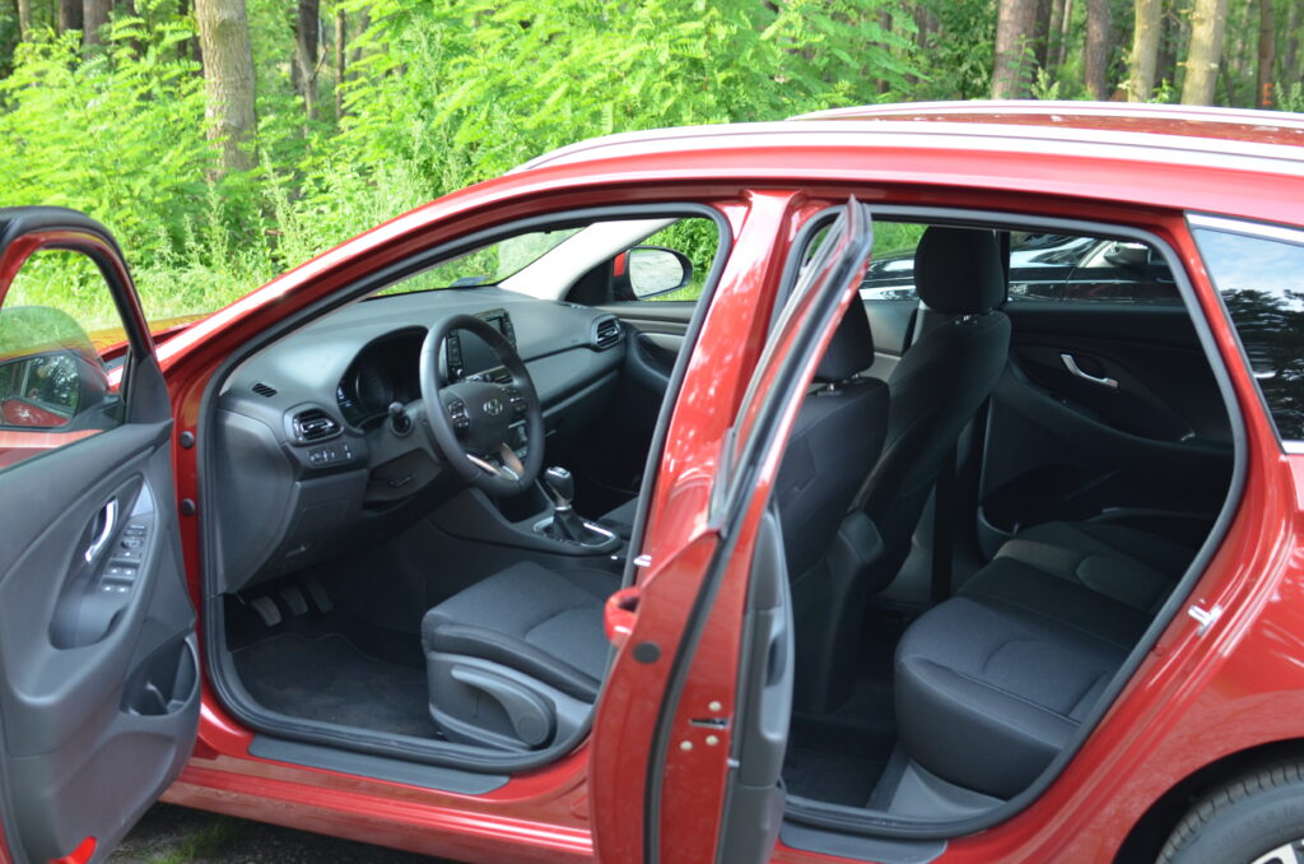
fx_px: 1898
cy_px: 432
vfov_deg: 25.6
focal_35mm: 52
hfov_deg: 37.9
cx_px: 652
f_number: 4
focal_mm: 35
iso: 450
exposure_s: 1/60
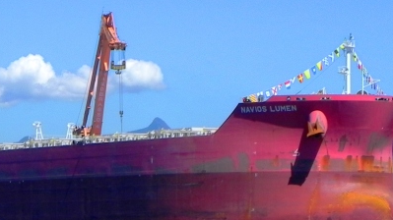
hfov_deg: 13.1
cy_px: 96
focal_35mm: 164
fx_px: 1708
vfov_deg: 7.4
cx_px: 80
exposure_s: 1/550
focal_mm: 13.4
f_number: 8
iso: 160
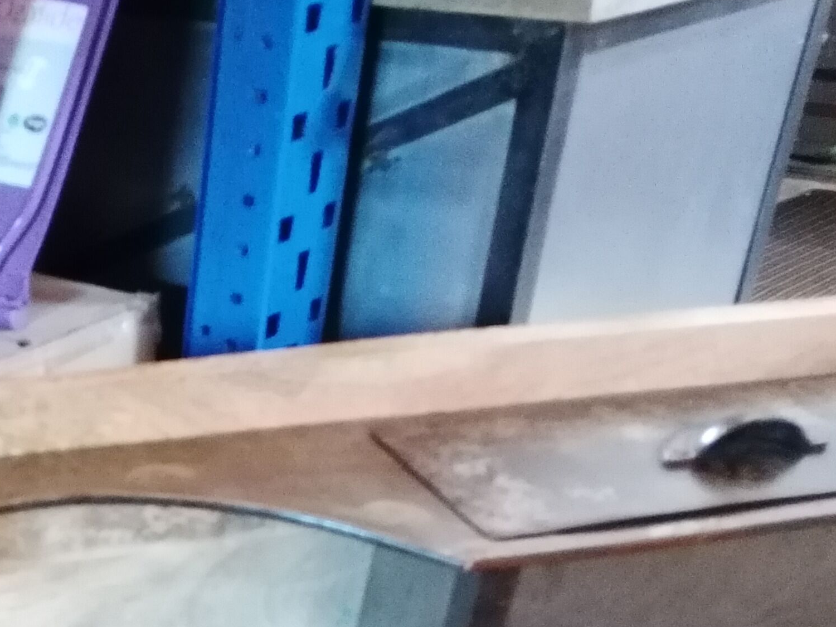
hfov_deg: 24.3
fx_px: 1739
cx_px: -186
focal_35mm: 72
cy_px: 788
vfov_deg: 19.1
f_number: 1.8
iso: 2000
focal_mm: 4.75
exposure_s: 1/14.3
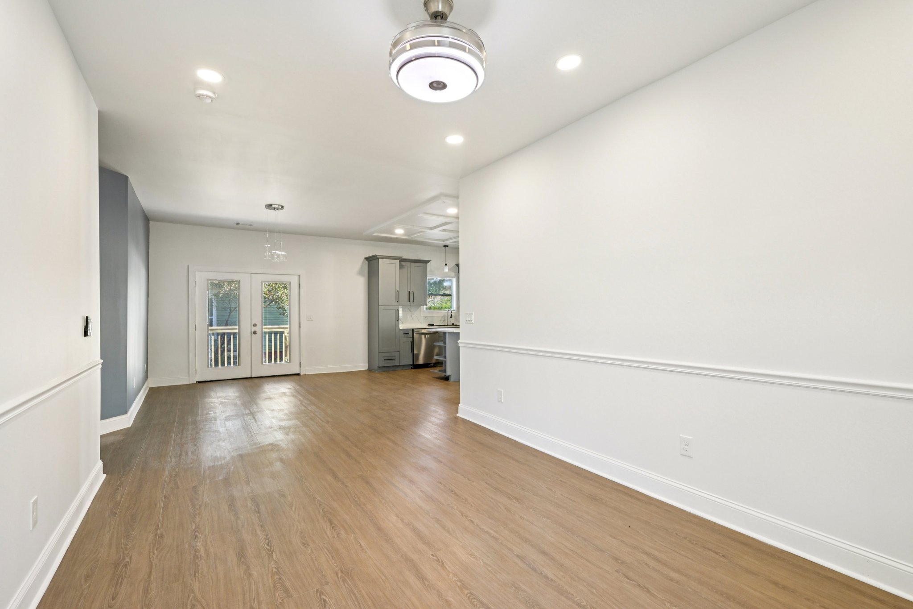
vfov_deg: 73.7
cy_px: 304
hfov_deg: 96.7
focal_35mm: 16
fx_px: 406
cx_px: 456
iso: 400
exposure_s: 1/80
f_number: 8
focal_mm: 16
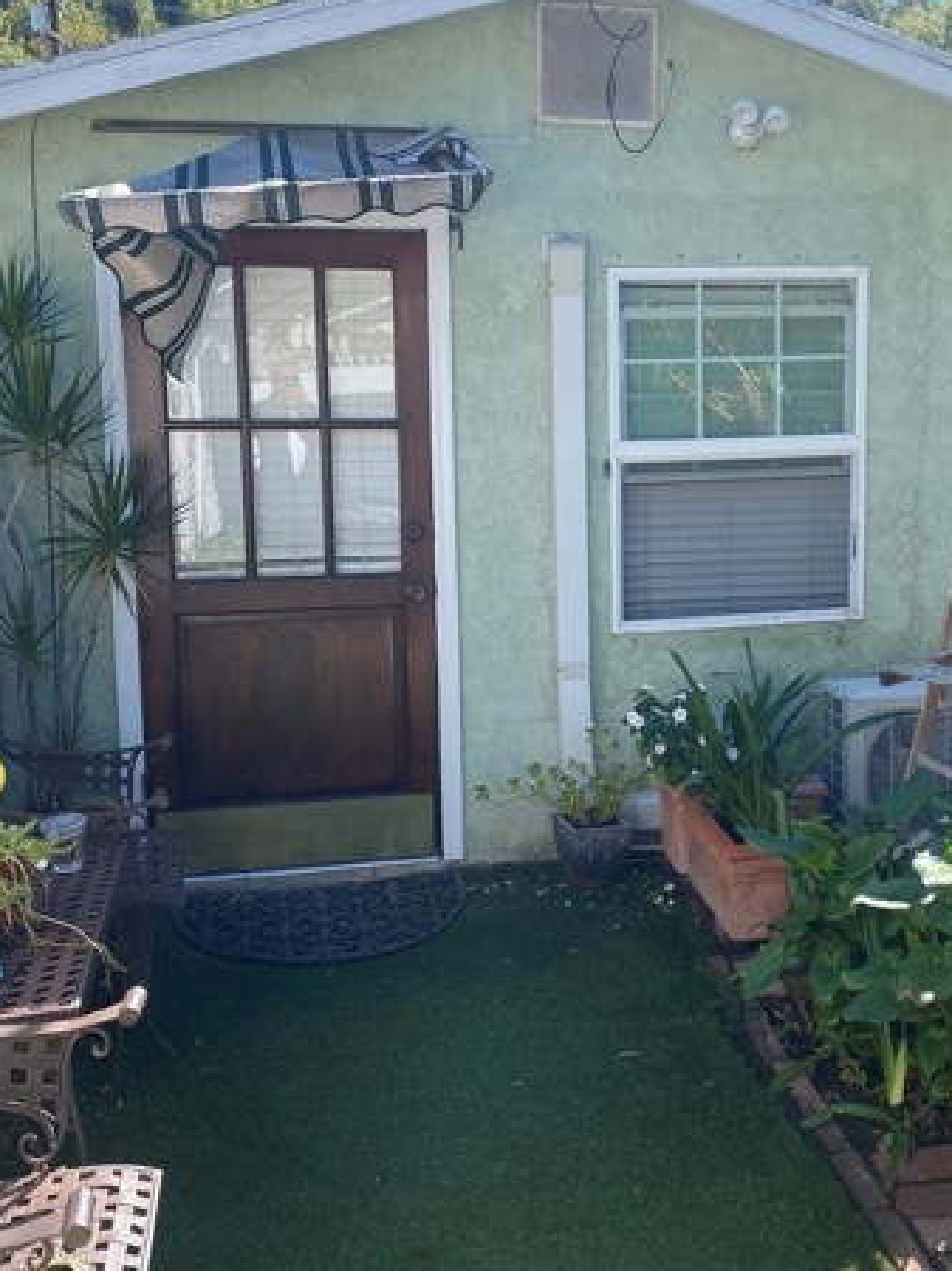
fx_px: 1358
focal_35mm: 37
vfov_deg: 50.0
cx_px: 602
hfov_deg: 38.4
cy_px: 548
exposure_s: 1/1082
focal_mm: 4.25
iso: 32
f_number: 1.8
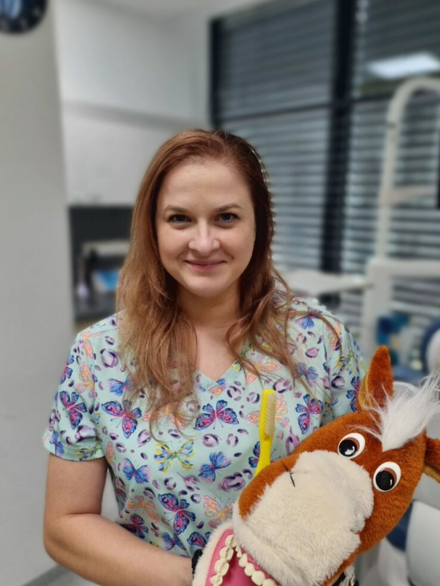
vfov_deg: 65.3
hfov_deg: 51.4
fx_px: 457
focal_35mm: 27
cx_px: 219
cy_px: 297
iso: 64
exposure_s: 1/100
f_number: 1.8
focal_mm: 5.4
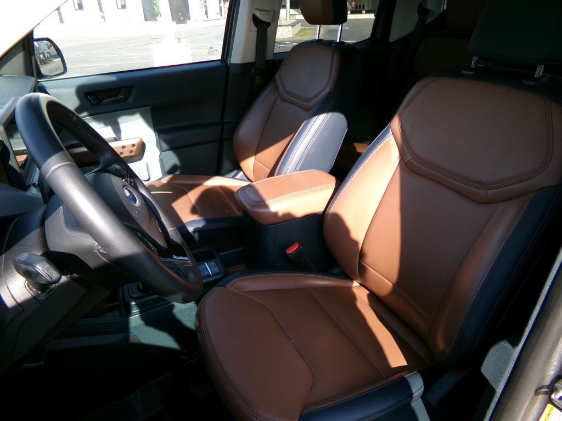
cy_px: 210
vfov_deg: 56.8
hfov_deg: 71.6
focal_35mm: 24
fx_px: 390
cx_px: 281
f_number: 3.7
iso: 100
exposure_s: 1/140
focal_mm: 4.3
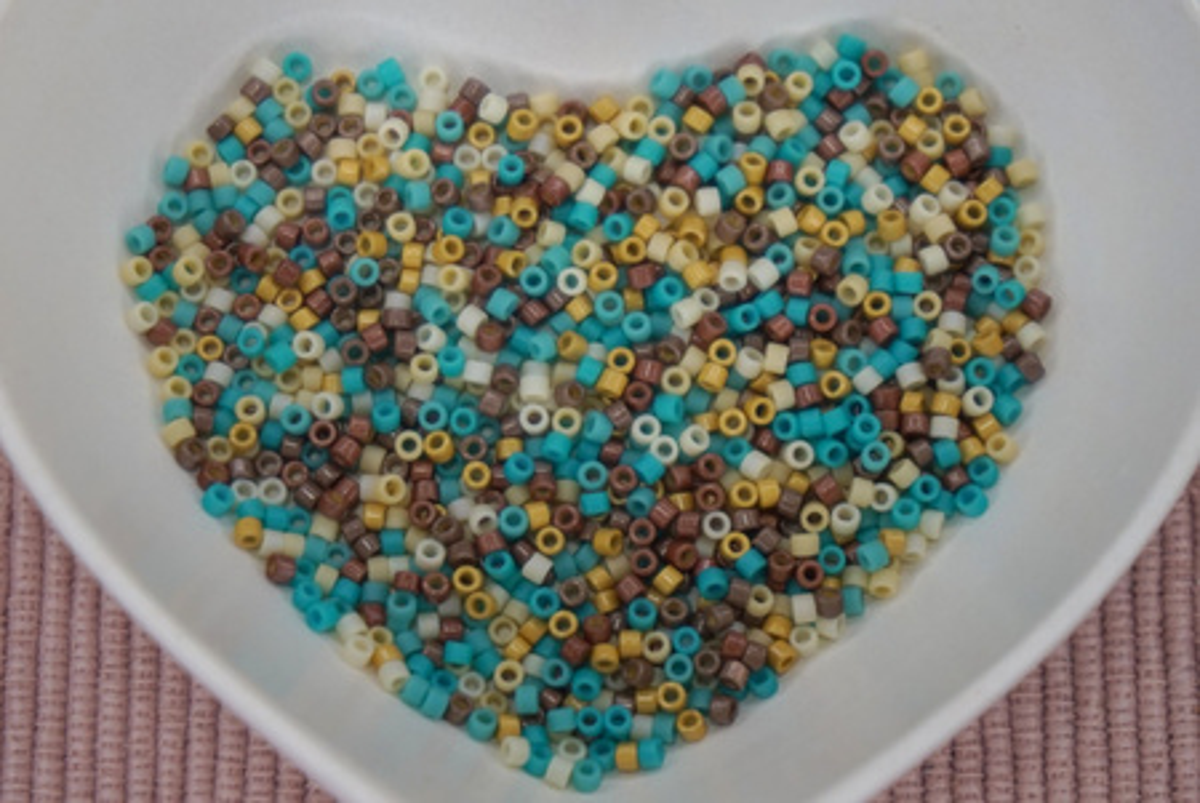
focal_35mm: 75
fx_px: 2502
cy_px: 402
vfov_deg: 18.2
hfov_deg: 27.0
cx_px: 600
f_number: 5.6
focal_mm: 50
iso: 400
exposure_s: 1/80
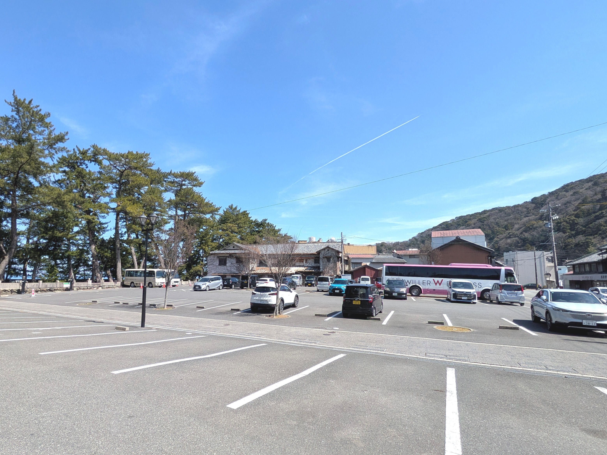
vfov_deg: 71.4
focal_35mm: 18
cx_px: 262
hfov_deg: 87.2
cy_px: 248
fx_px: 316
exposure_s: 1/1605
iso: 48
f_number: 2.2
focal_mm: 1.83
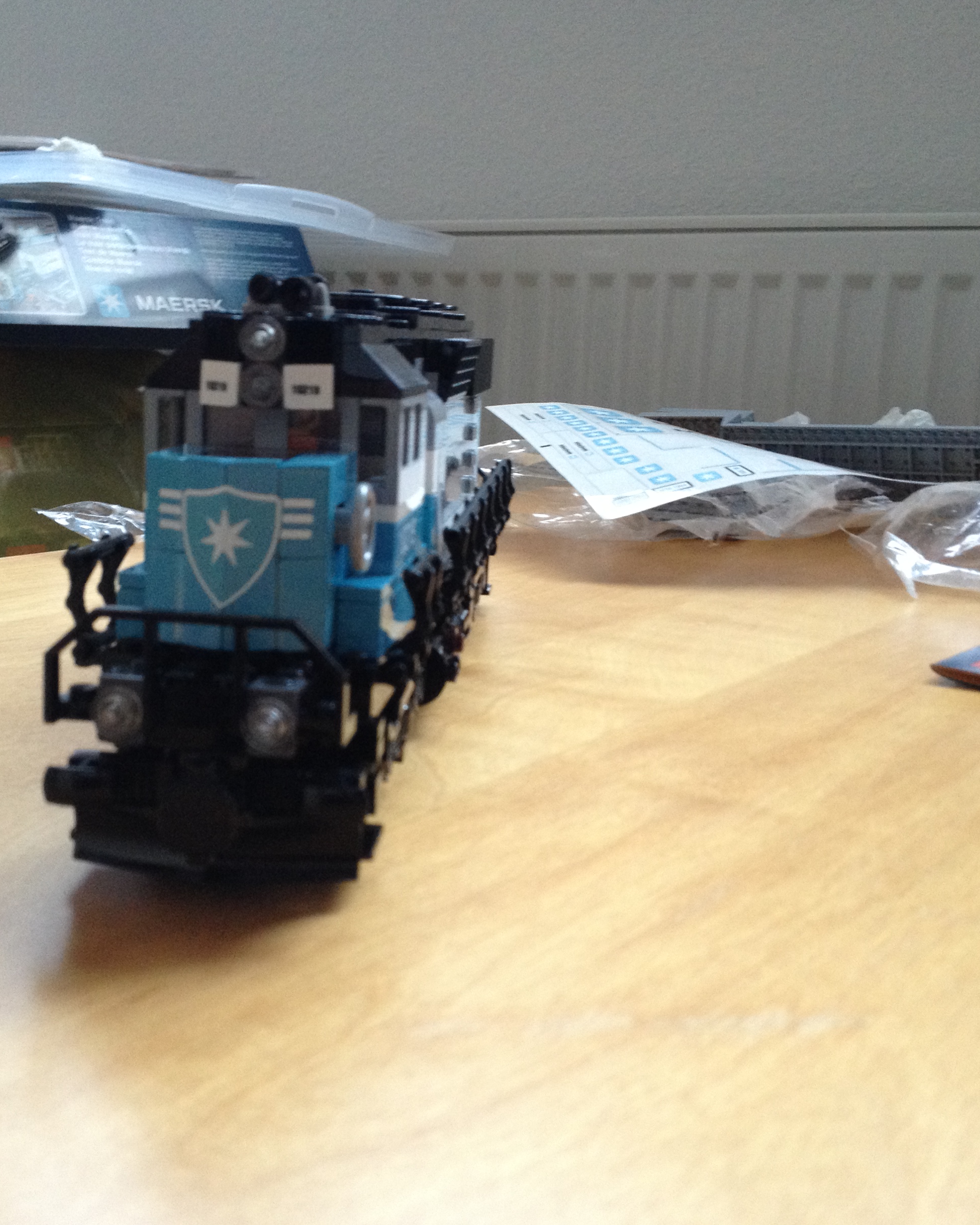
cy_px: 610
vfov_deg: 40.3
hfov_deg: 32.6
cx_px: 366
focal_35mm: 46
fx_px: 1668
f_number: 2.4
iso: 200
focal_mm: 4.28
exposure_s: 1/20
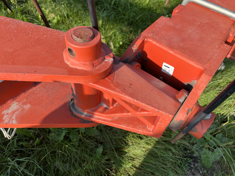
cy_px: 88
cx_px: 118
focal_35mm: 26
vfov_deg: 53.1
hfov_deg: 67.3
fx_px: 177
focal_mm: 5.1
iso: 50
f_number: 1.6
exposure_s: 1/1056
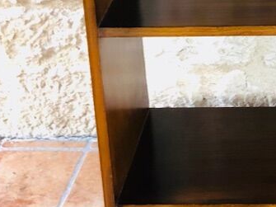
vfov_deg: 13.1
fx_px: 853
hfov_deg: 17.3
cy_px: -106
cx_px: 360
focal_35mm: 107
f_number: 1.8
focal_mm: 3.99
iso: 40
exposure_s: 1/17
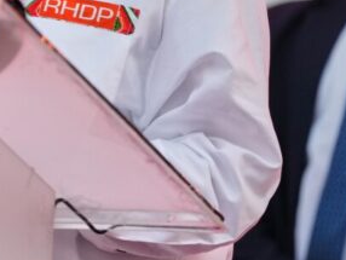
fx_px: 7013
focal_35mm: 701
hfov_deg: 2.8
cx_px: -75
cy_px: -24
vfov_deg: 2.1
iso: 800
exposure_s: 1/500
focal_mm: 200
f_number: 2.8
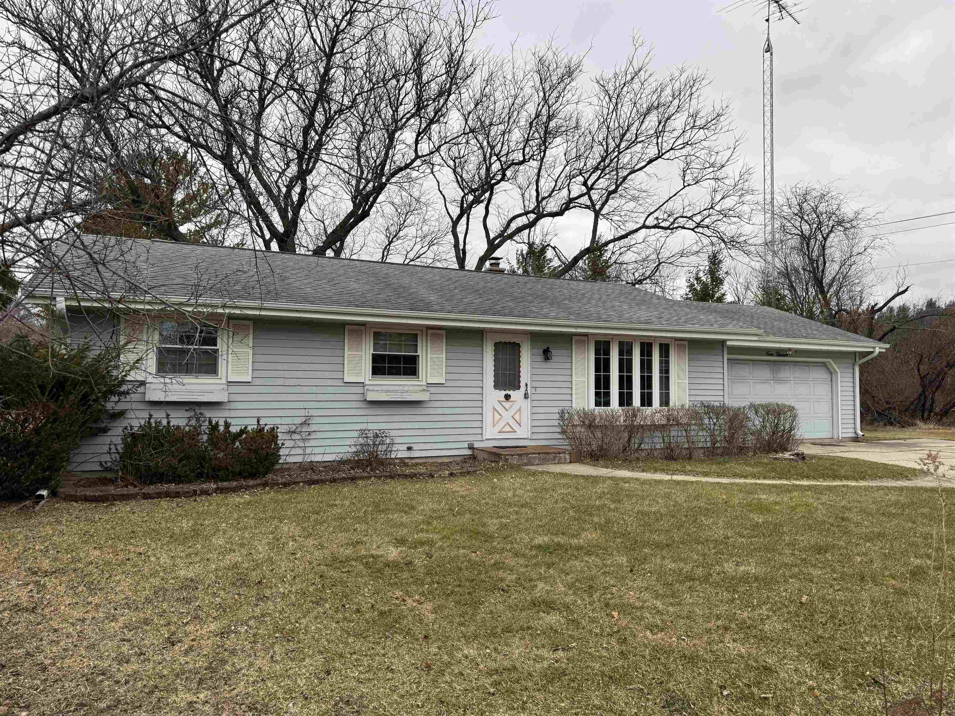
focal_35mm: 24
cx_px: 478
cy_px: 358
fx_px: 662
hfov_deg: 71.6
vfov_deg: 56.8
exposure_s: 1/439
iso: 80
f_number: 1.78
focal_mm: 6.76
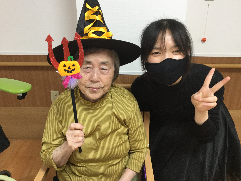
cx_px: 121
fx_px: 223
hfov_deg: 56.8
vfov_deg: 44.2
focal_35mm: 32
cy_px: 90
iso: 80
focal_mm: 3.3
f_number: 2.4
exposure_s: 1/30
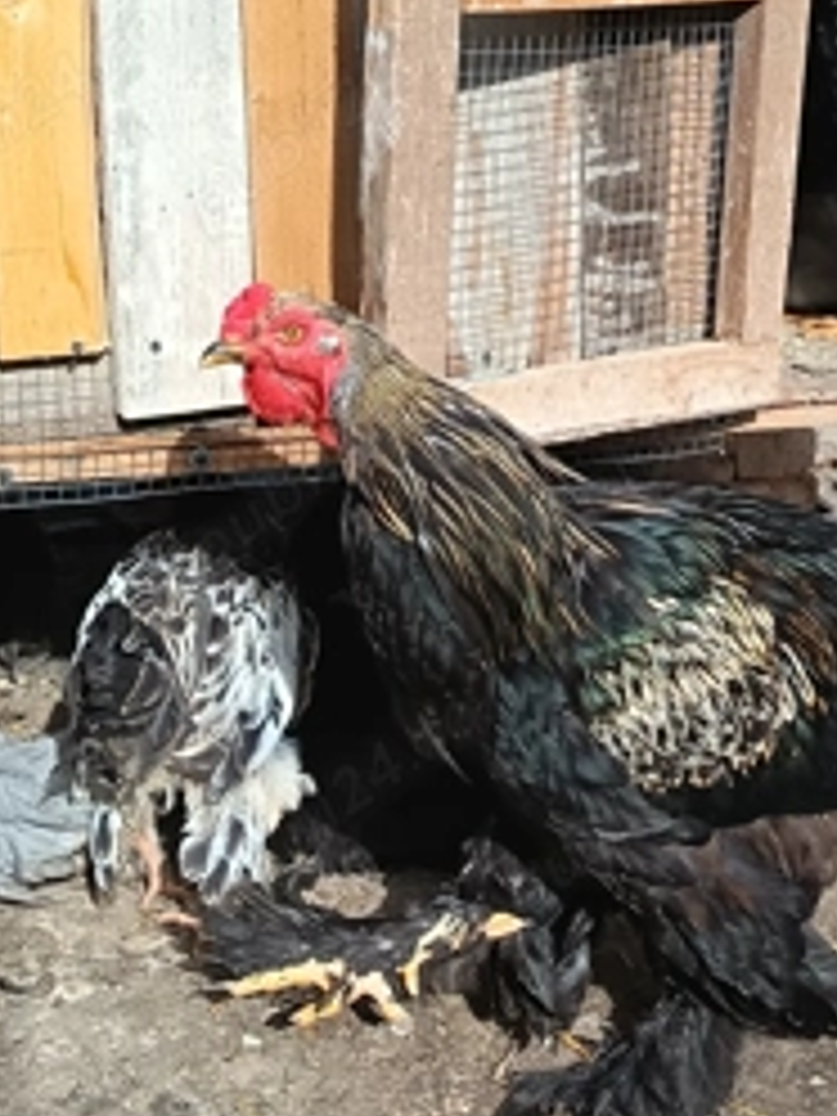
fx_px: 2289
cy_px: 536
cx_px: 490
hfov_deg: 20.7
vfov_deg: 27.4
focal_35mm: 71
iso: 114
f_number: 1.75
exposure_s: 1/600
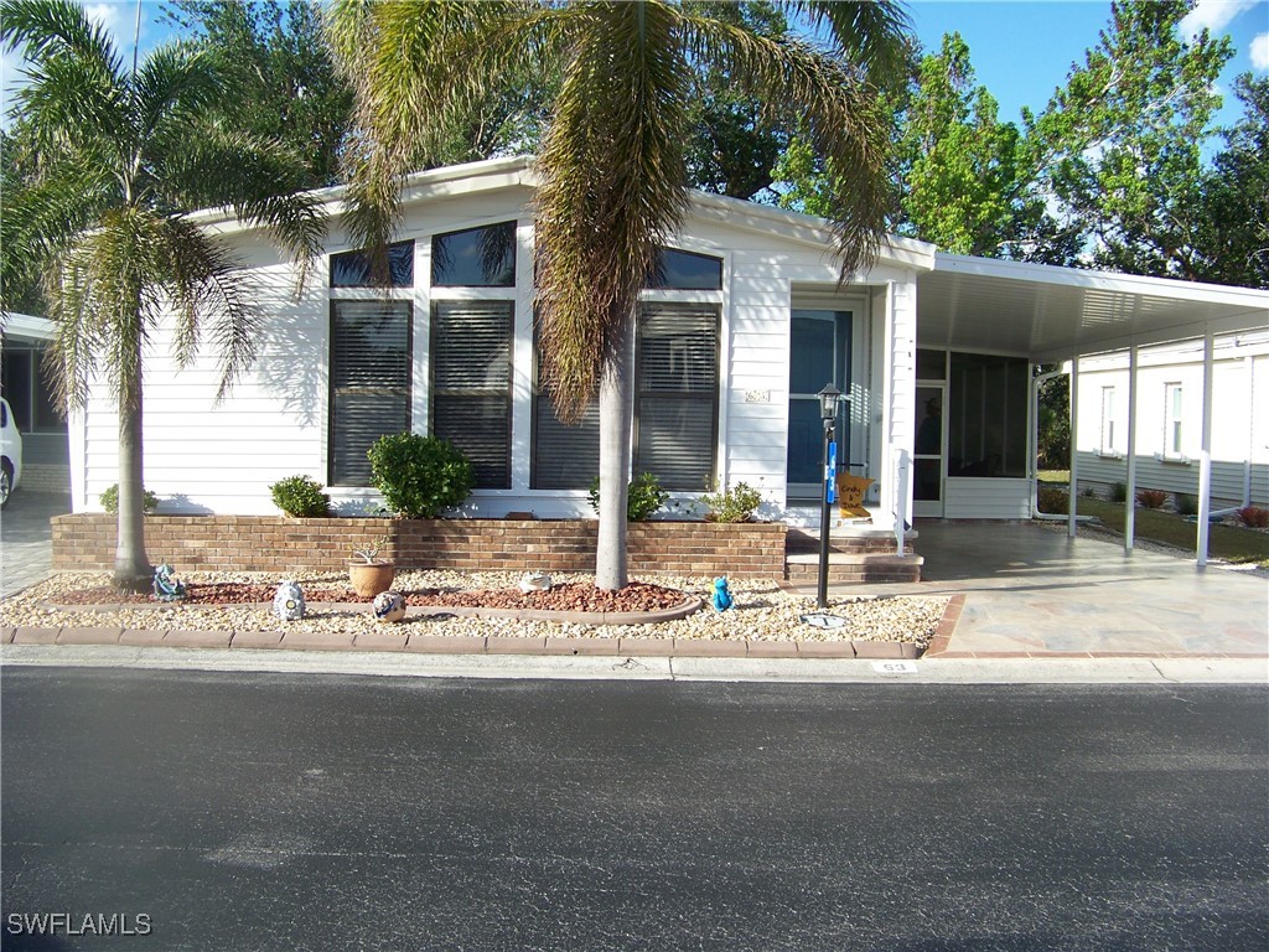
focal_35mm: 36
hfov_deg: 51.4
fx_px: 1320
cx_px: 634
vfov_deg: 39.7
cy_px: 476
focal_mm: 5.85
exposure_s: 1/500
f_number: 2.8
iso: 64
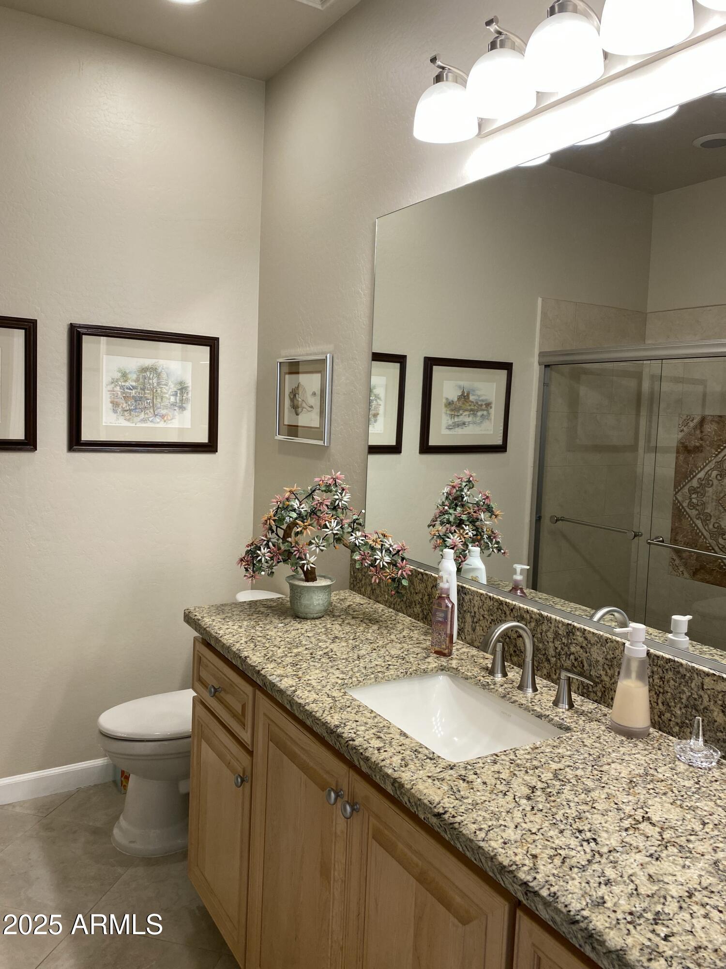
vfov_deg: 67.3
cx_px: 363
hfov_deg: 53.1
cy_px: 484
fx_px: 727
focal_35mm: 26
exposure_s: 1/120
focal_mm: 4.25
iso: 100
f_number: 1.8
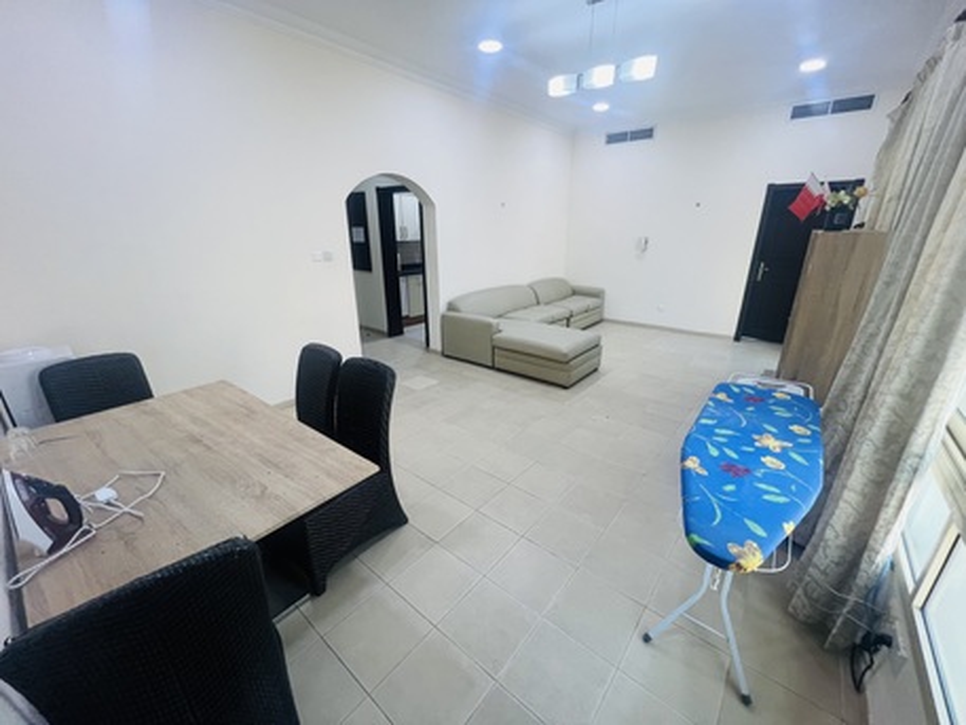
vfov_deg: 89.9
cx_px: 483
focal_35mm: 13
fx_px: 363
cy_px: 362
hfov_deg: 106.2
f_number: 1.8
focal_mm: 1.57
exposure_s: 1/100
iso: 160
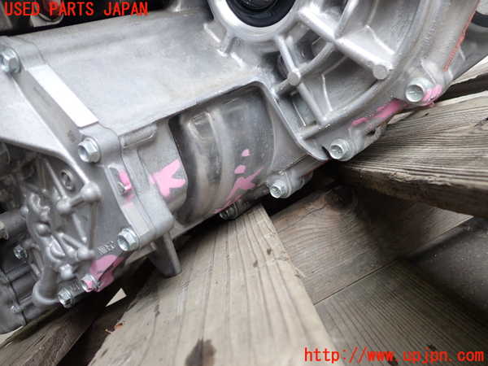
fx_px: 423
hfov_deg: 60.0
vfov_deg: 46.8
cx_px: 244
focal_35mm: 30
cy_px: 183
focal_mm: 5.4
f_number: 2.3
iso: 200
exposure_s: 1/60
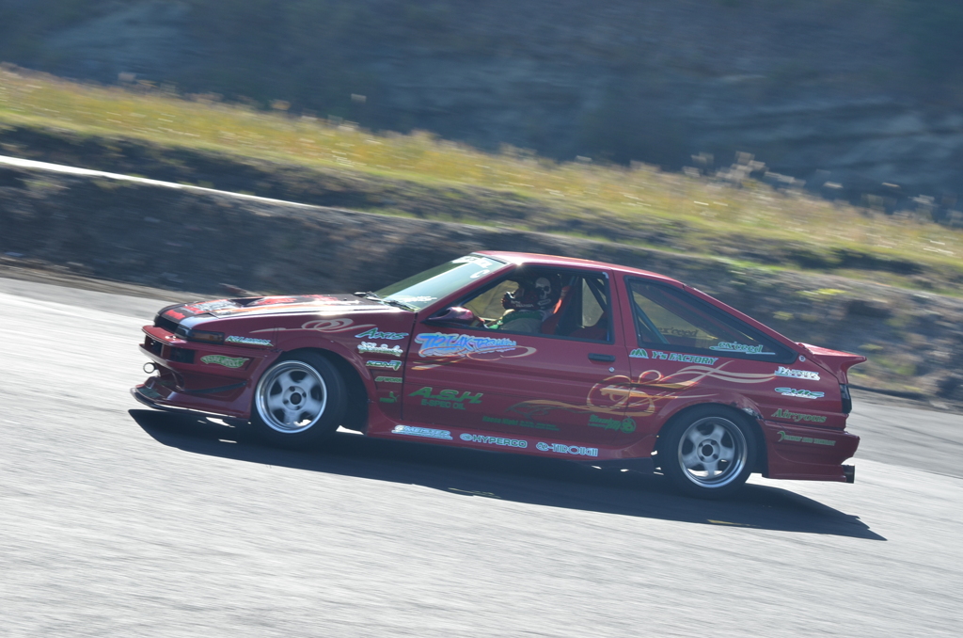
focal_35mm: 150
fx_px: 4004
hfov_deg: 13.7
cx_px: 482
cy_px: 319
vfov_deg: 9.1
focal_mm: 100
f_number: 11
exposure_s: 1/200
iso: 200
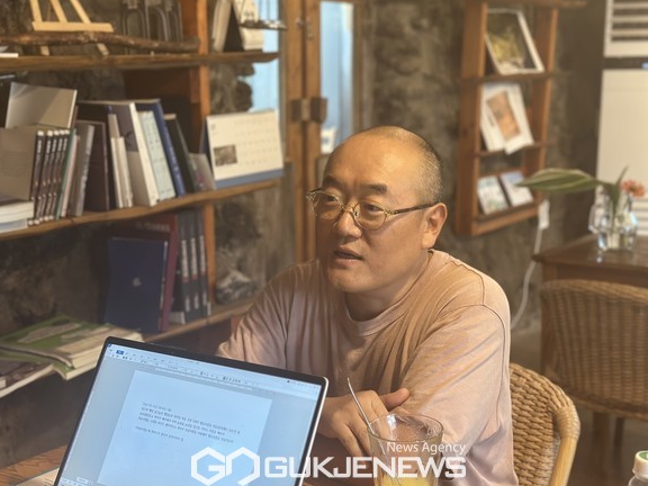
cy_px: 250
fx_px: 936
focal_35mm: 50
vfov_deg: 29.1
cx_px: 313
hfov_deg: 38.2
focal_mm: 6.86
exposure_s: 1/40
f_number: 1.78
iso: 320
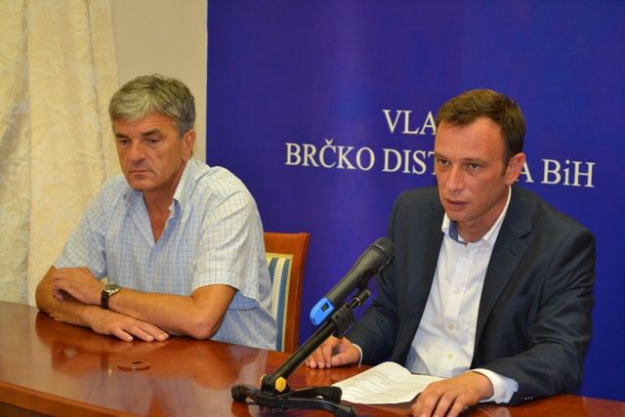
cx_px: 312
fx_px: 1433
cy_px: 208
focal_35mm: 82
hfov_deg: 24.6
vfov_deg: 16.6
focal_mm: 55
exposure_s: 1/60
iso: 1400
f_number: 5.6
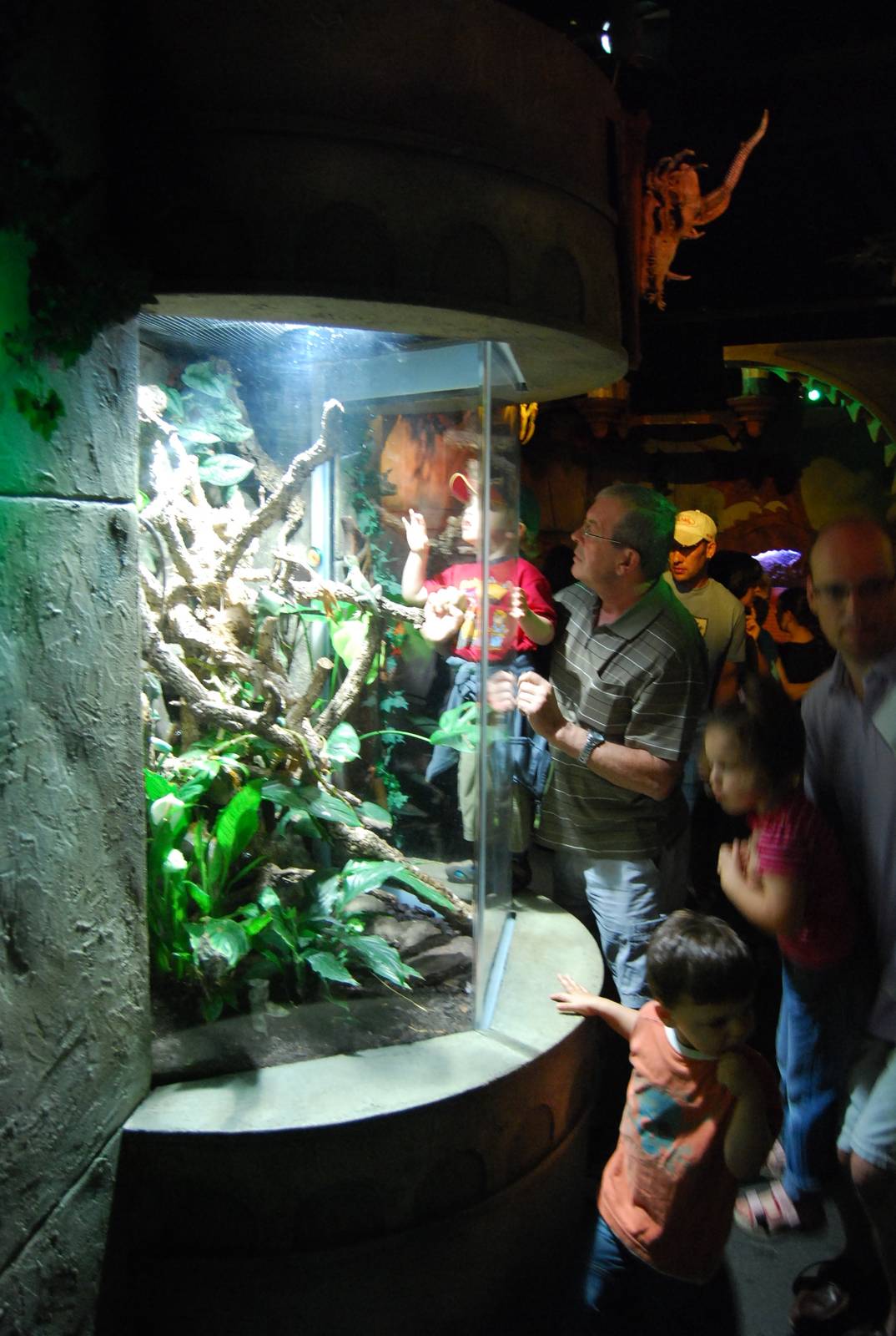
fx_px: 1003
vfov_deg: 67.3
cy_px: 668
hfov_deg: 48.1
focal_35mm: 27
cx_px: 448
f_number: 3.5
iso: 1100
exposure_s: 1/30
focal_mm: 18
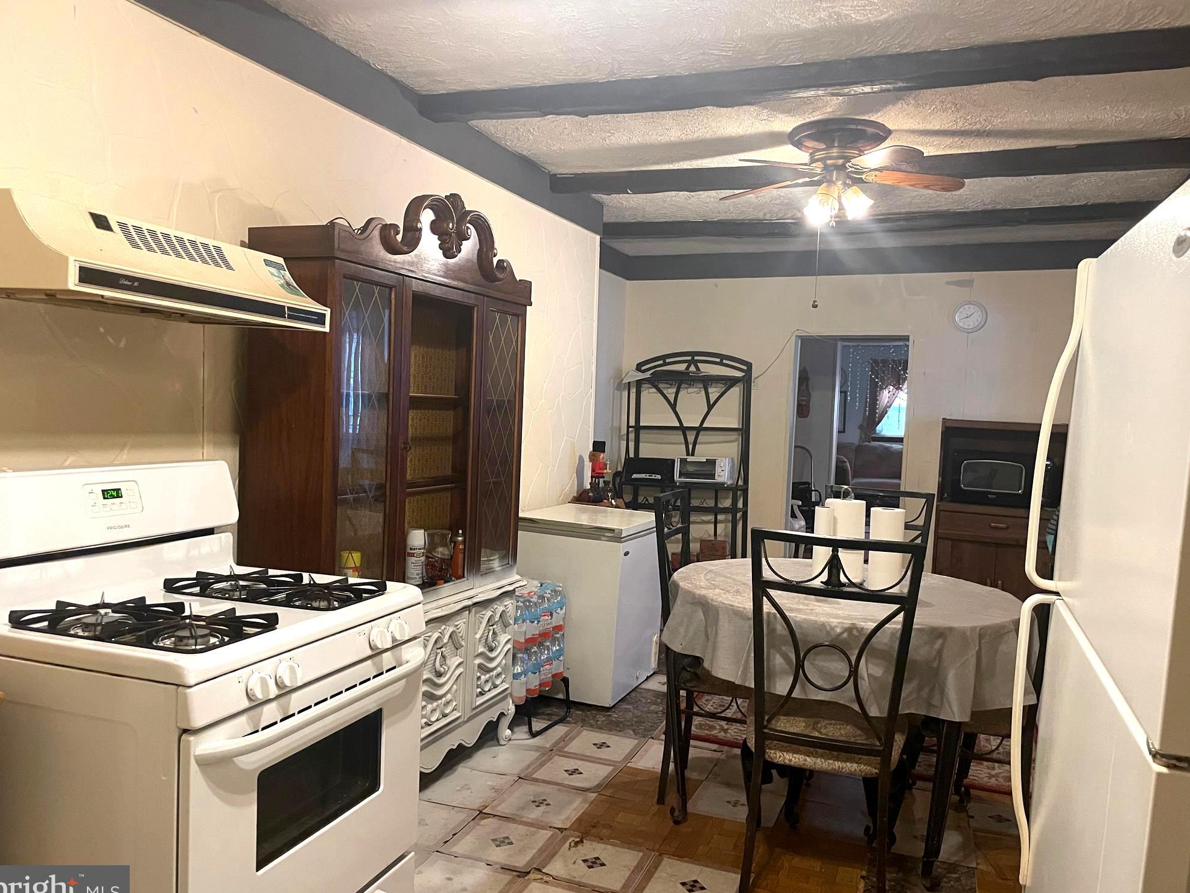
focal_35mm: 27
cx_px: 597
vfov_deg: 51.4
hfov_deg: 65.3
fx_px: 928
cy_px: 451
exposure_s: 1/60
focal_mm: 4.2
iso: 400
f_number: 1.6
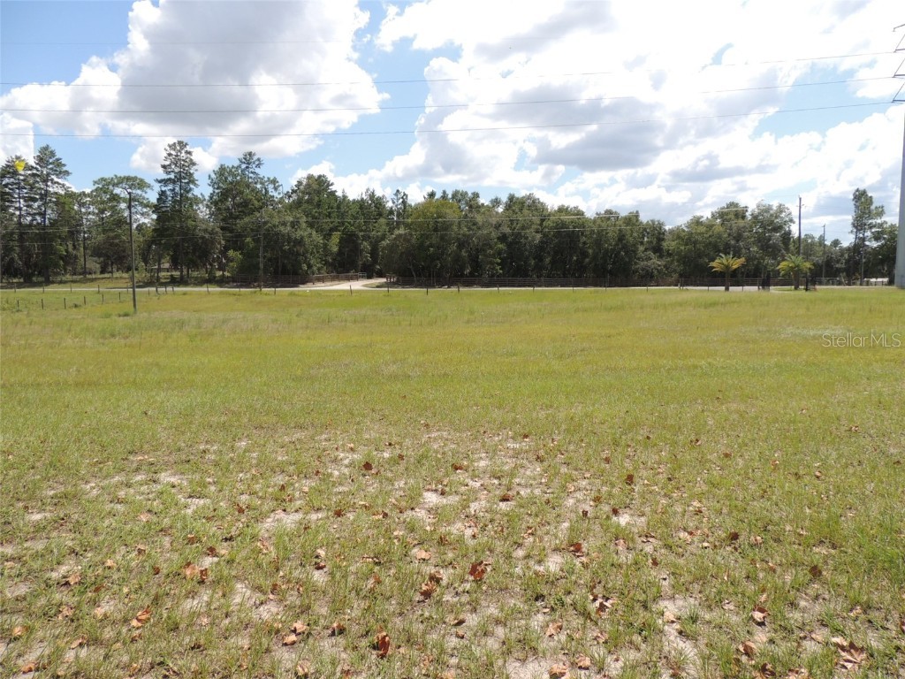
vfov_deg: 56.8
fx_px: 627
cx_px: 452
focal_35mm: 24
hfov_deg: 71.6
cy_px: 340
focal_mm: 4.3
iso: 100
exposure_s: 1/1250
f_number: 3
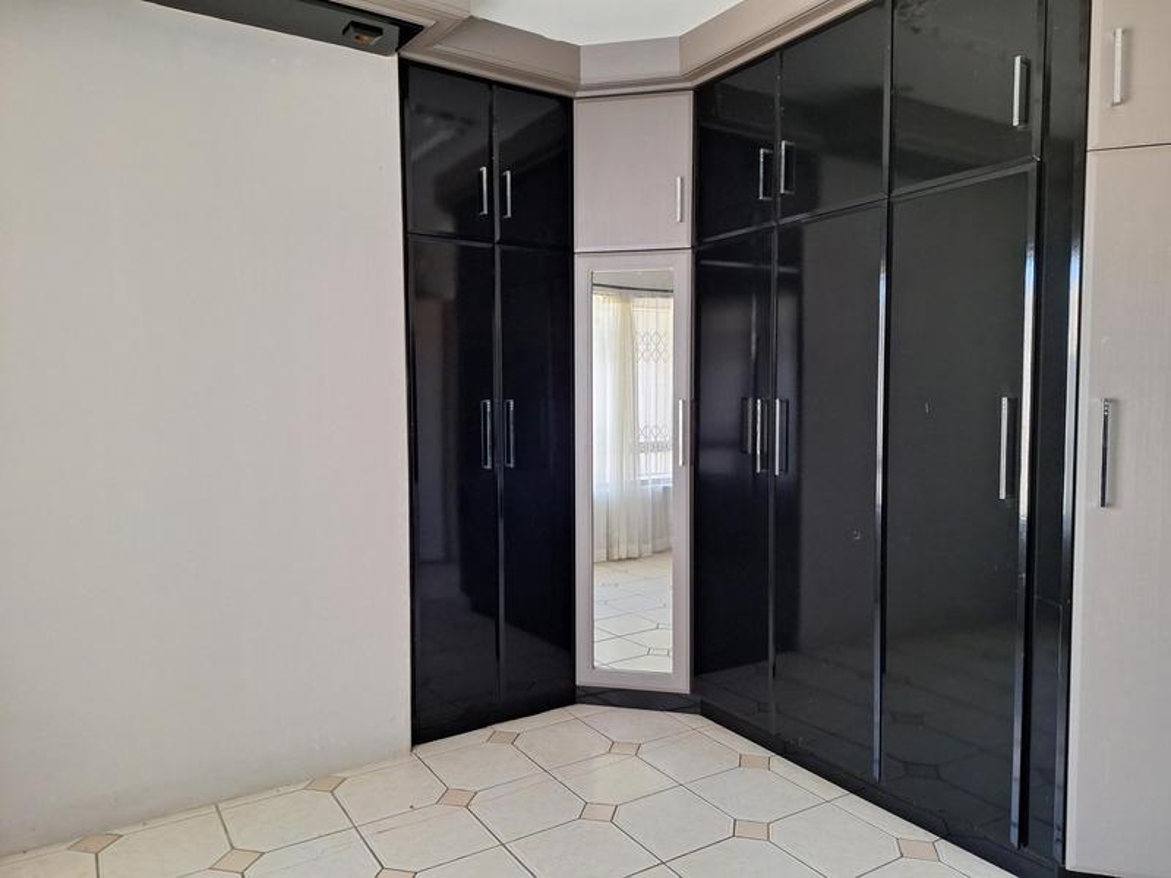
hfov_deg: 73.9
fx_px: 778
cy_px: 439
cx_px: 586
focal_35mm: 23
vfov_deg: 58.9
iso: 200
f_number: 1.8
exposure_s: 1/50
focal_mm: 5.54
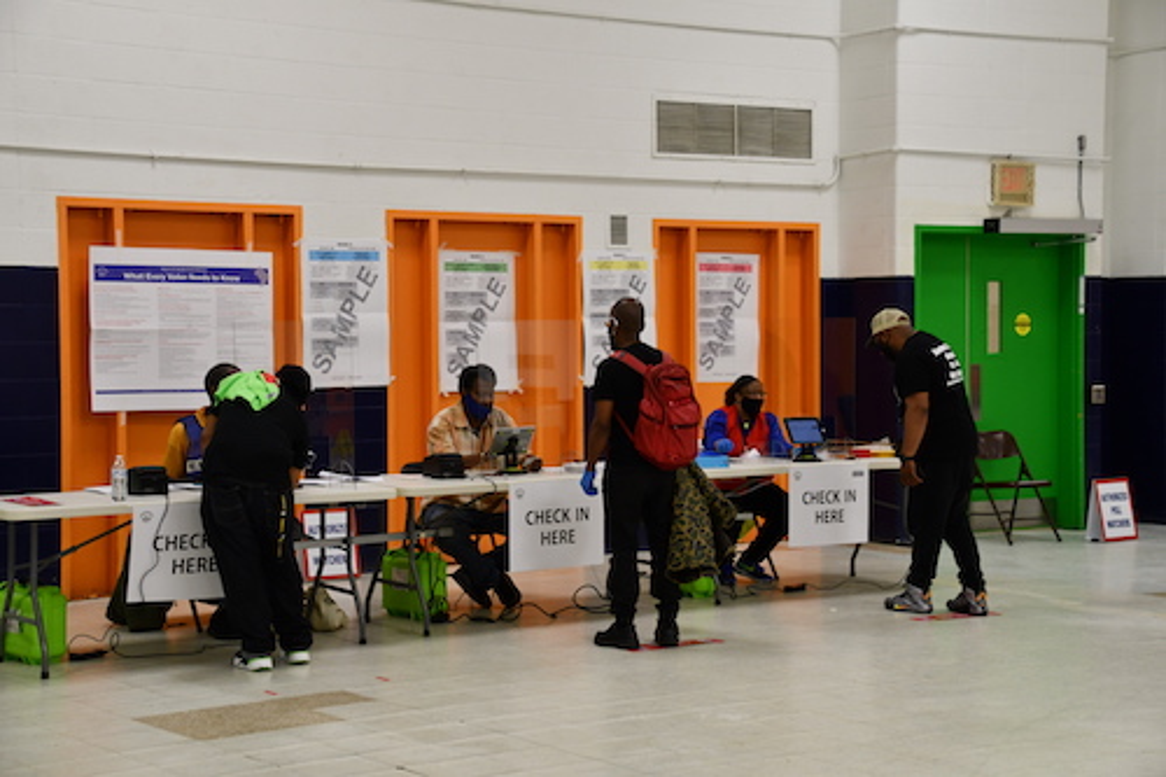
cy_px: 388
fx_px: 2137
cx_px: 583
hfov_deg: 30.5
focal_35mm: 66
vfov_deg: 20.6
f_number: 4.5
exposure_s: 1/200
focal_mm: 44
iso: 800
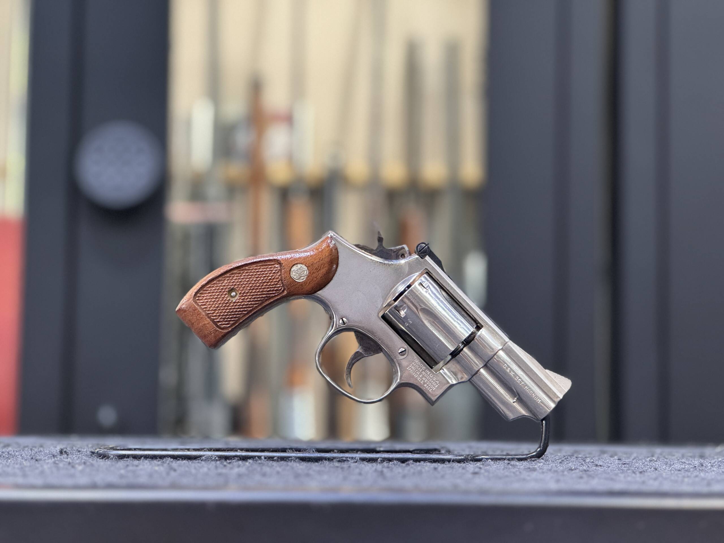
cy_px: 272
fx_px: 1610
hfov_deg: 25.3
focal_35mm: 77
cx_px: 362
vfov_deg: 19.1
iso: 320
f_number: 2.8
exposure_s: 1/50
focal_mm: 9
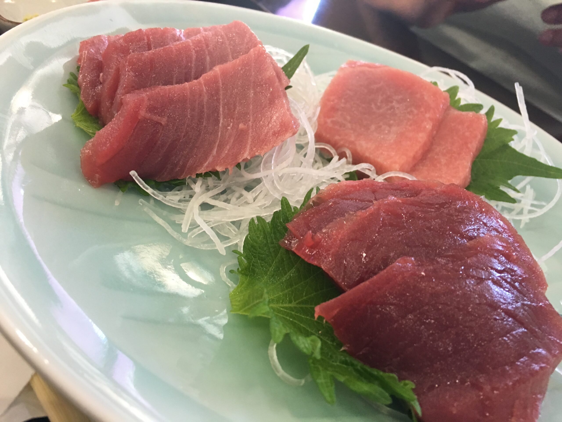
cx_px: 281
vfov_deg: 48.2
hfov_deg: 61.7
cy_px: 211
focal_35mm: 29
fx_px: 471
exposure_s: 1/30
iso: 125
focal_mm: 4.15
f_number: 2.2
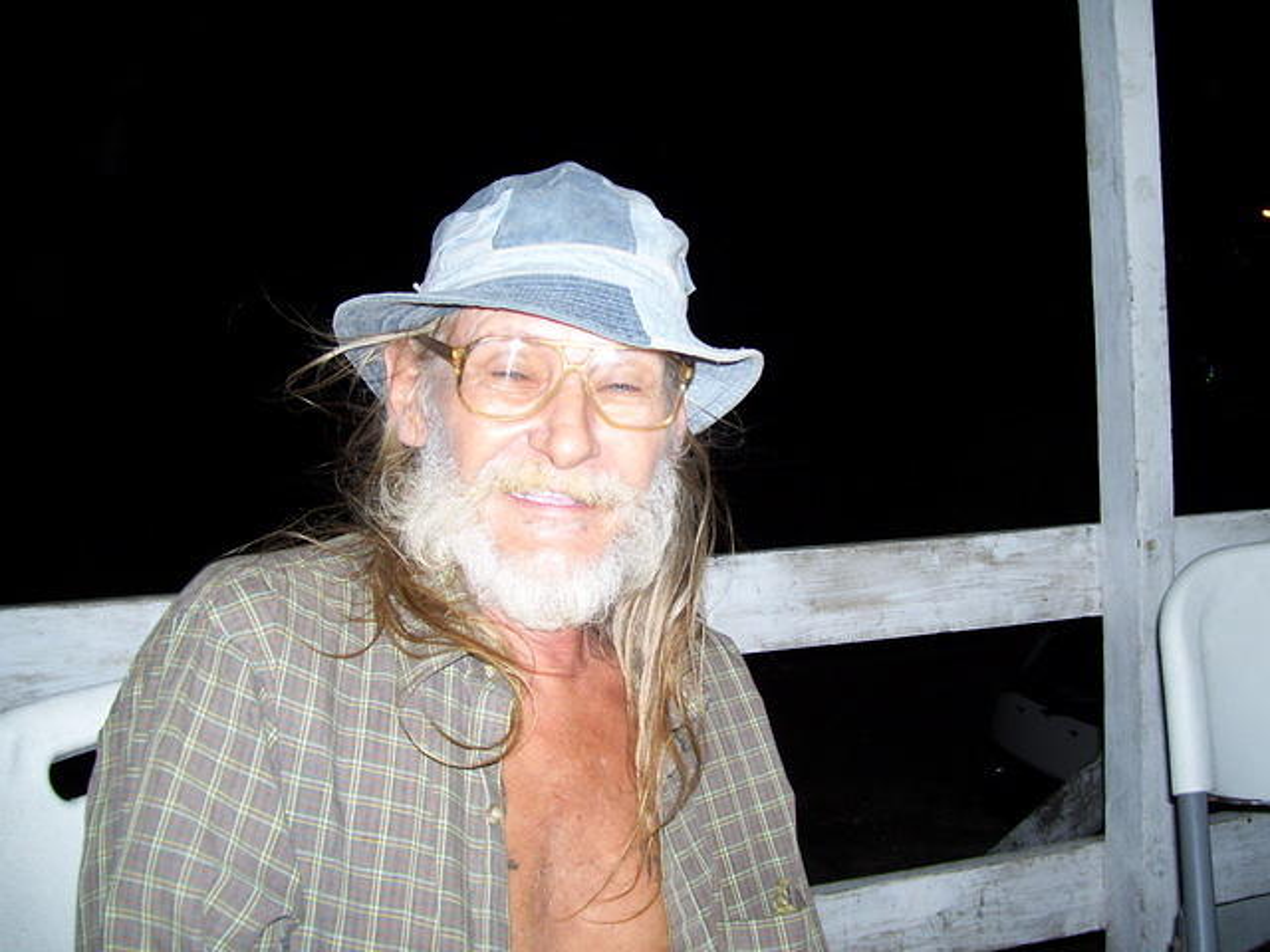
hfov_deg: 51.4
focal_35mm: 36
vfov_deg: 39.7
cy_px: 476
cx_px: 635
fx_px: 1321
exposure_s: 1/60
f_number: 2.7
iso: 80
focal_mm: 6
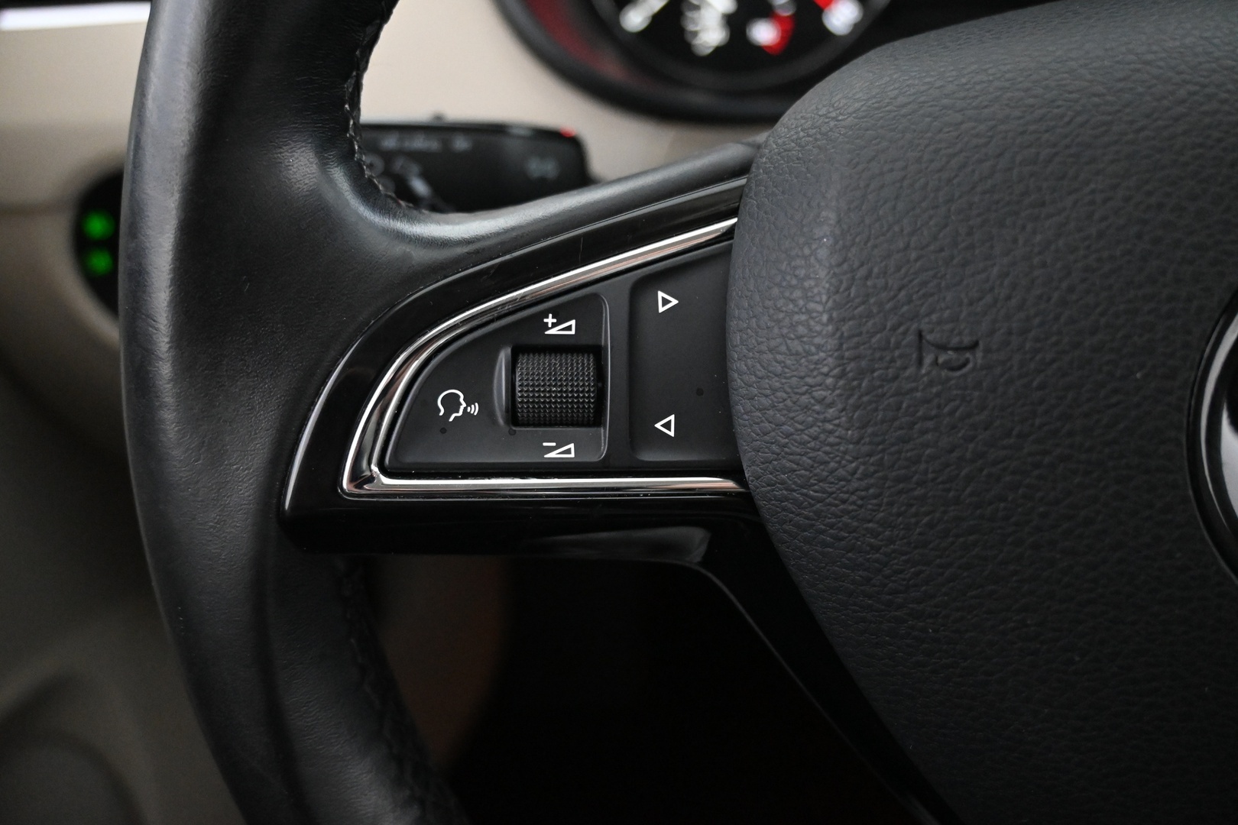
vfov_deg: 40.8
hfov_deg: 58.3
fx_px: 1109
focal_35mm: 32
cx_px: 619
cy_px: 412
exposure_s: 1/30
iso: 5600
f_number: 4
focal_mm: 21.5
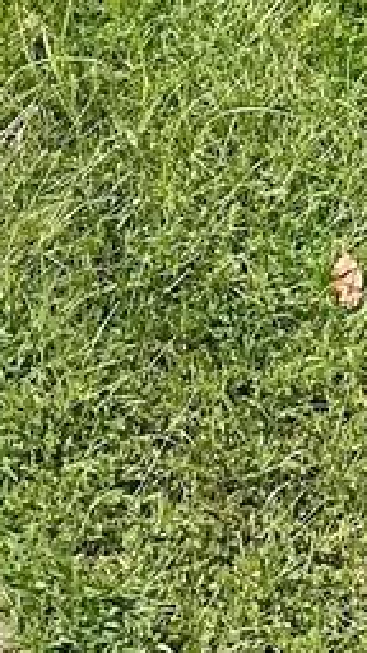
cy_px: -1150
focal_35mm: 157
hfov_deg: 7.3
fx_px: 2716
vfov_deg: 10.6
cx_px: -474
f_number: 1.78
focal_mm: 6.86
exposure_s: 1/3356
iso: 80
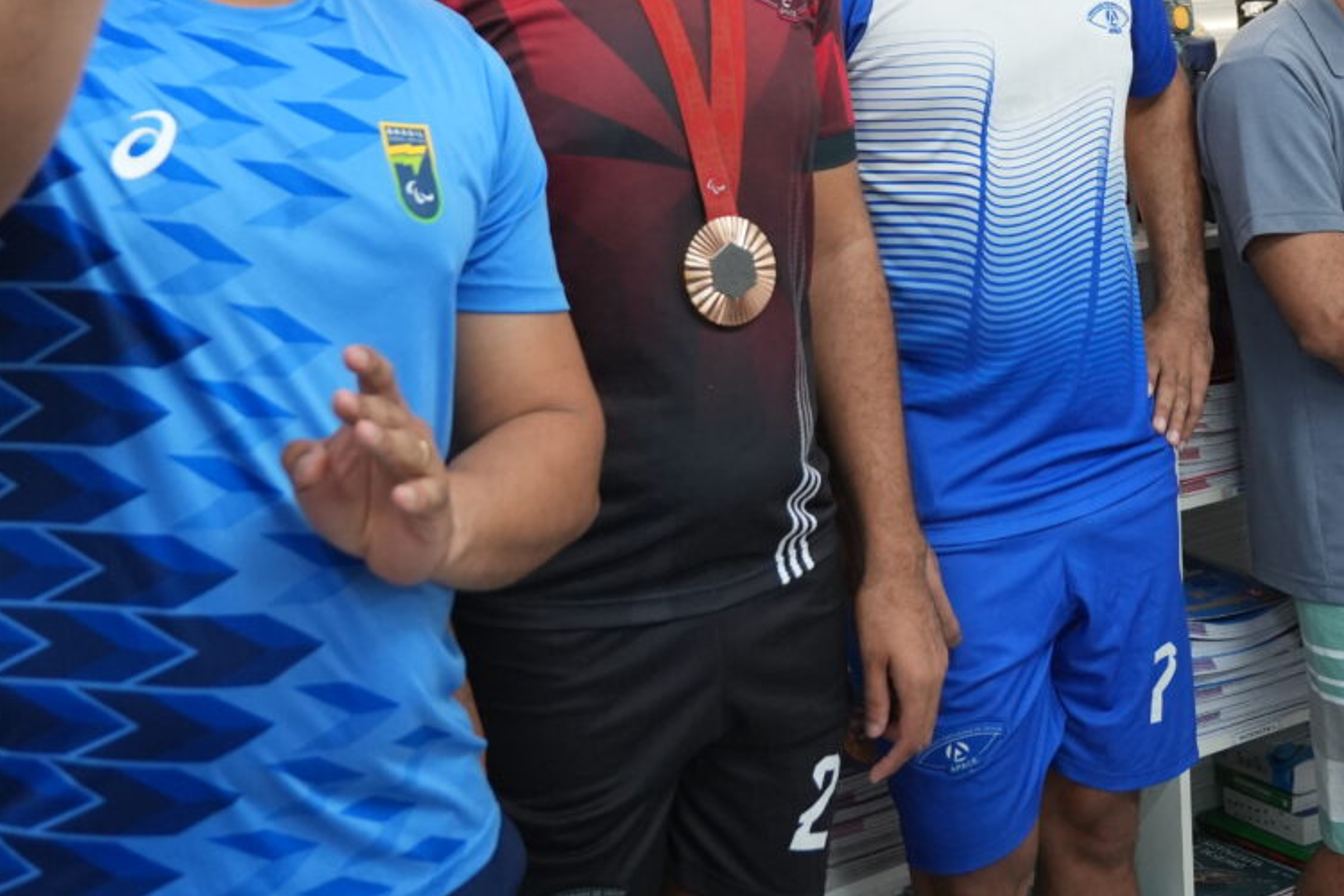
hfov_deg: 35.3
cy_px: 190
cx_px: 1023
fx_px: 2056
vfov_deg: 24.2
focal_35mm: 55
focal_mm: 17
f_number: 2.8
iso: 800
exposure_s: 1/100
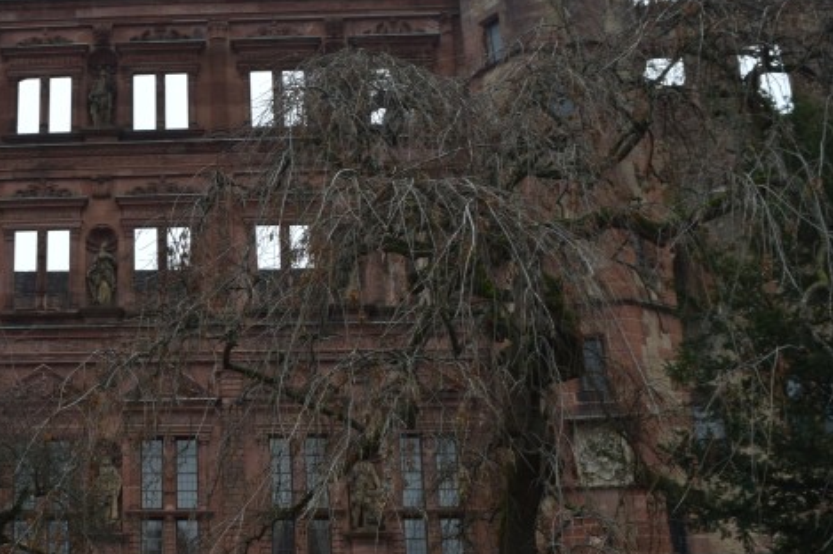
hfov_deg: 31.6
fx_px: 1364
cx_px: 16
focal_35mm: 59
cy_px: 272
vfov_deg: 23.0
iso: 400
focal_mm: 18
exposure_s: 1/200
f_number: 7.1
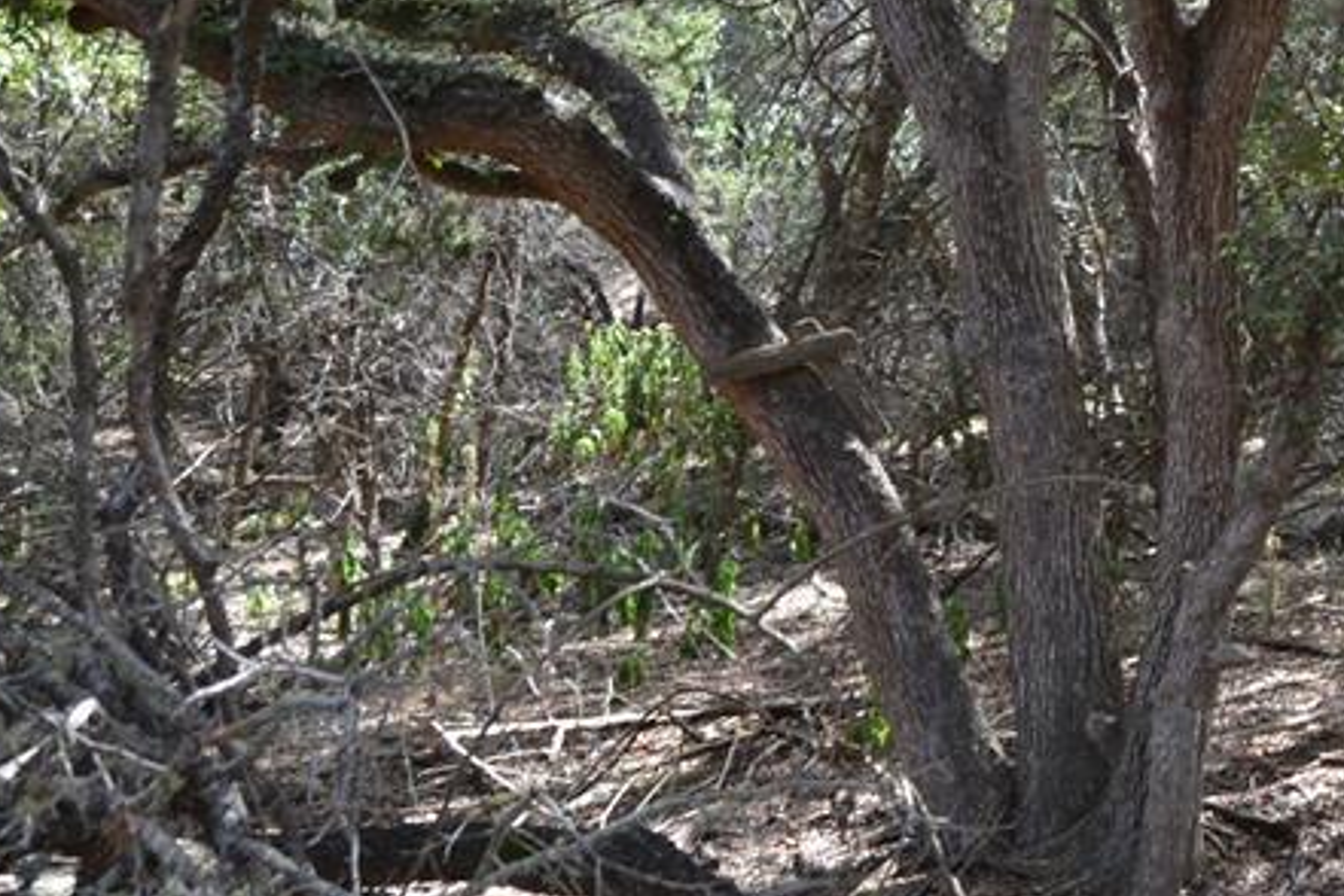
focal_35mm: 66
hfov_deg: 28.2
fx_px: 2470
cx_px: 1417
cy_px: 478
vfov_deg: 20.6
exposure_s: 1/125
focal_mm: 19
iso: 200
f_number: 5.6
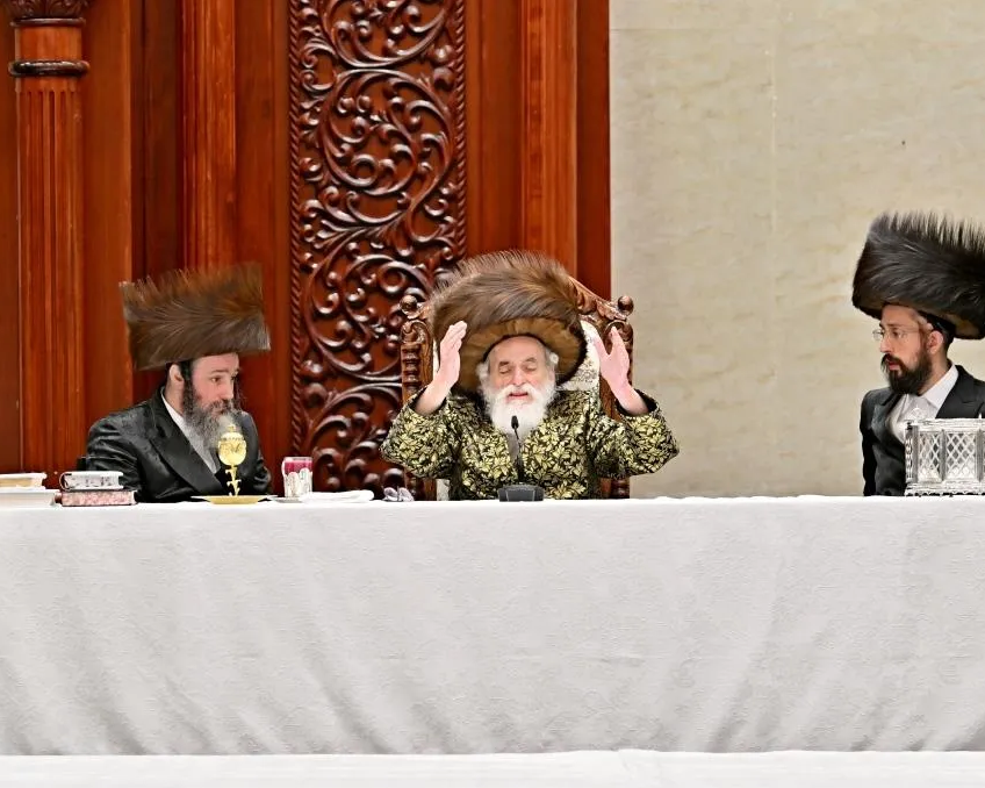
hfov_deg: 8.7
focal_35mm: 221
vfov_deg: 7.0
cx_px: 518
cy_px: 395
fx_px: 6441
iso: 200
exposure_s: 1/320
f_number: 2.8
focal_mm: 130
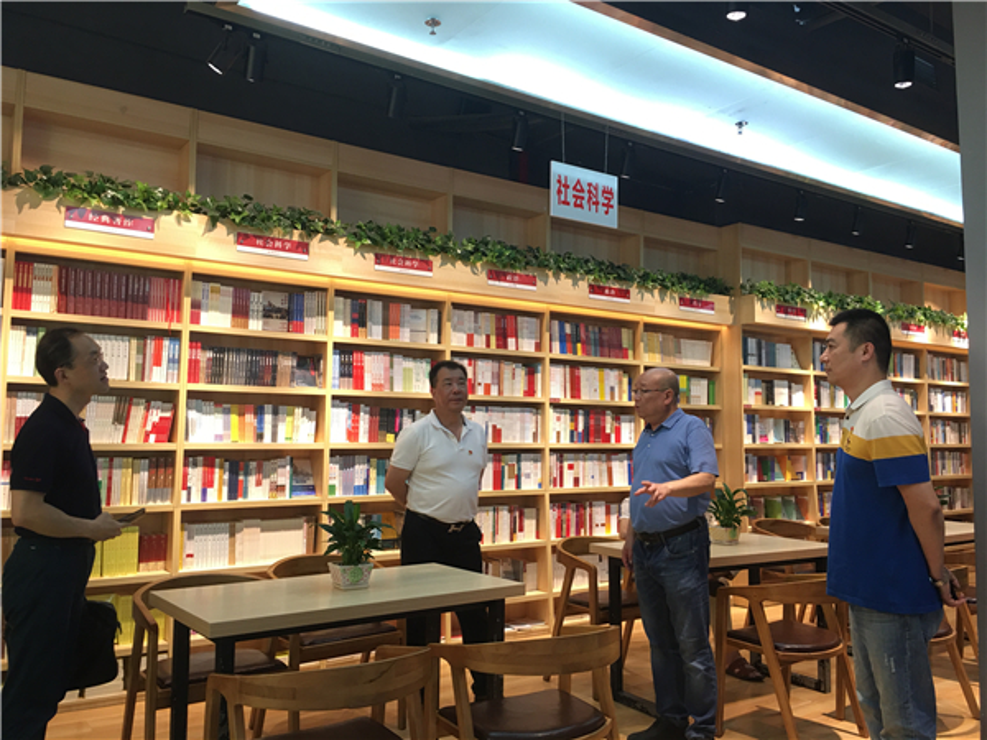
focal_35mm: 29
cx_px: 494
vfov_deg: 48.2
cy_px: 370
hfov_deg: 61.7
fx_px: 827
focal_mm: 4.15
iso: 50
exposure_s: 1/17
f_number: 2.2
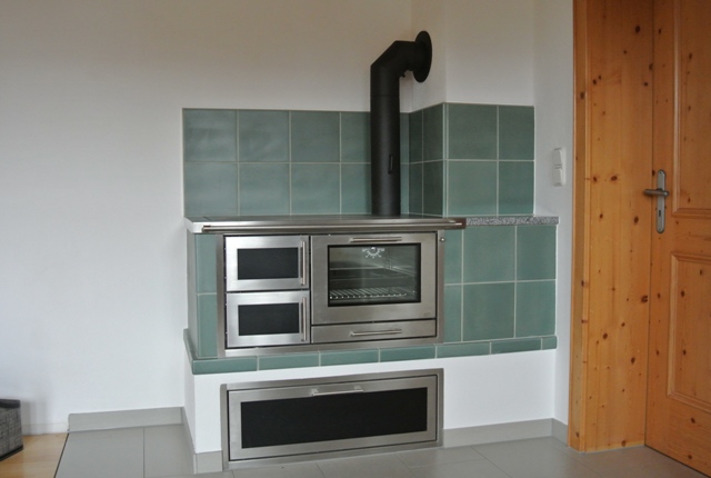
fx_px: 732
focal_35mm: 37
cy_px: 239
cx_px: 356
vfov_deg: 36.1
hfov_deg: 51.8
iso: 800
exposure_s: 1/60
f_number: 4
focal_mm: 14
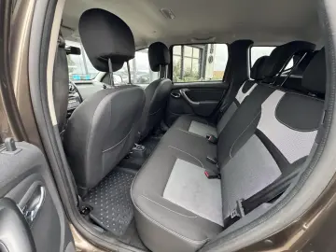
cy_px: 126
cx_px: 168
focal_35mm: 14
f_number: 2.2
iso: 1250
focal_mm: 2.22
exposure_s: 1/60
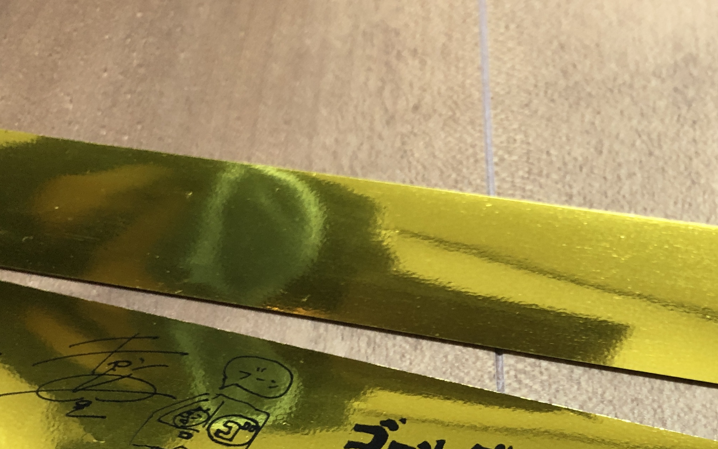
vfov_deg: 20.6
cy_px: 532
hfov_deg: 33.6
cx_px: 568
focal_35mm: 59
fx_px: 1155
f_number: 1.8
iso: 40
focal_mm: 4
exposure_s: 1/17
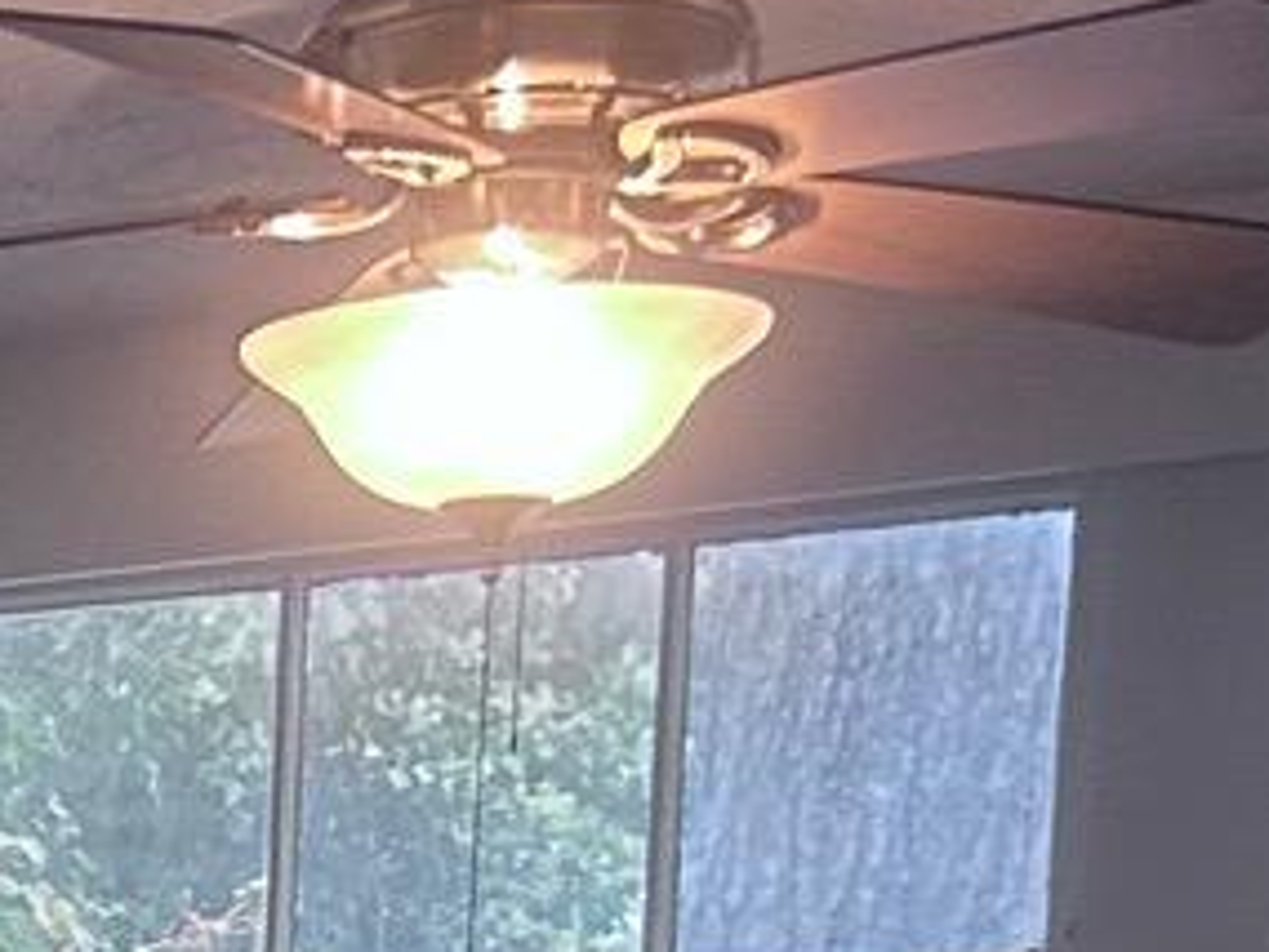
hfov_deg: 9.6
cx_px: -1585
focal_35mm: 187
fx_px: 6858
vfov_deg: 7.1
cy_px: 2923
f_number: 1.5
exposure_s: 1/120
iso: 125
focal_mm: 5.7
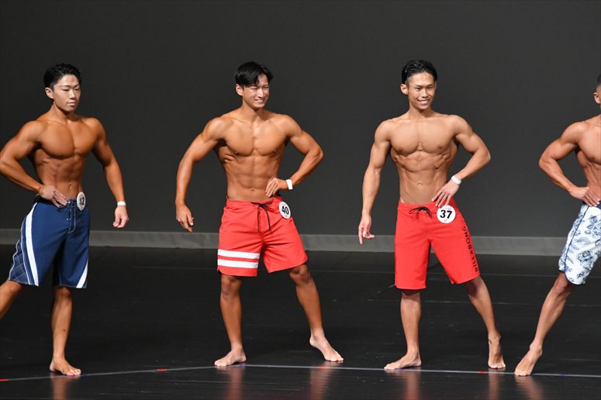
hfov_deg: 6.5
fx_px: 5256
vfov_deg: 4.4
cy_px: 200
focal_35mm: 315
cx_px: 300
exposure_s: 1/400
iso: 4000
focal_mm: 210
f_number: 5.6
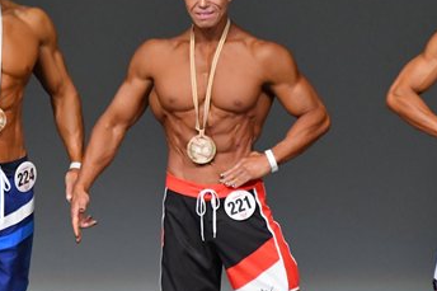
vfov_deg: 1.6
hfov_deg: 2.4
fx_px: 10240
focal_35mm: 844
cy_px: 149
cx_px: 139
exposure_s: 1/400
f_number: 5.6
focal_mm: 250
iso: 5000
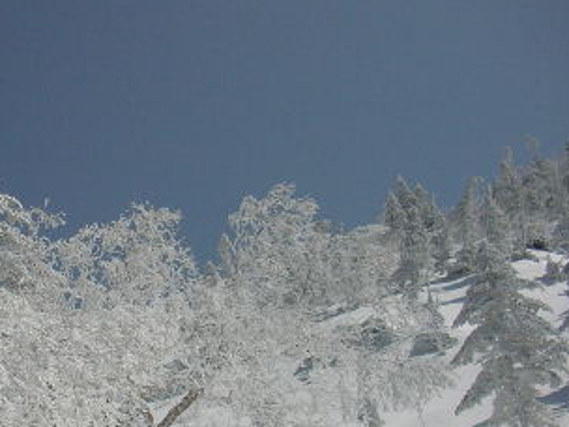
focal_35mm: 78
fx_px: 1282
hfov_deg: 23.9
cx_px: -4
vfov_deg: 18.5
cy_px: 401
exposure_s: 1/2000
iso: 50
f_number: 6.9
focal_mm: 5.7
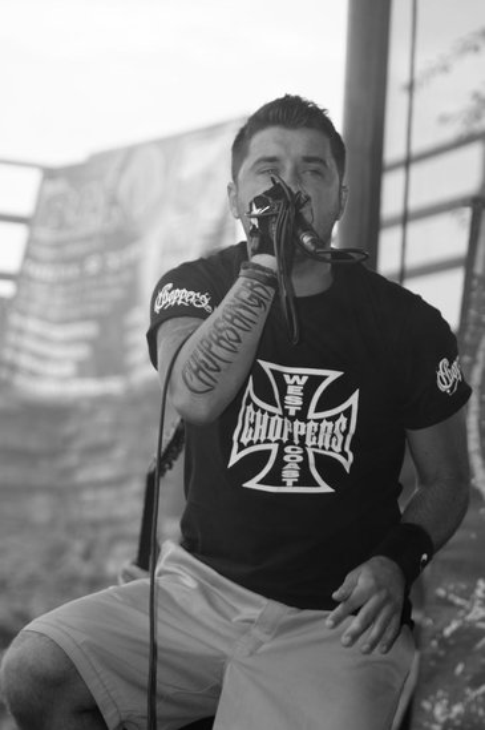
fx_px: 3644
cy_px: 365
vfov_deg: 11.4
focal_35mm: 180
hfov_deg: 7.6
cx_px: 242
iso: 100
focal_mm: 120
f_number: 5.6
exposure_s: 1/160
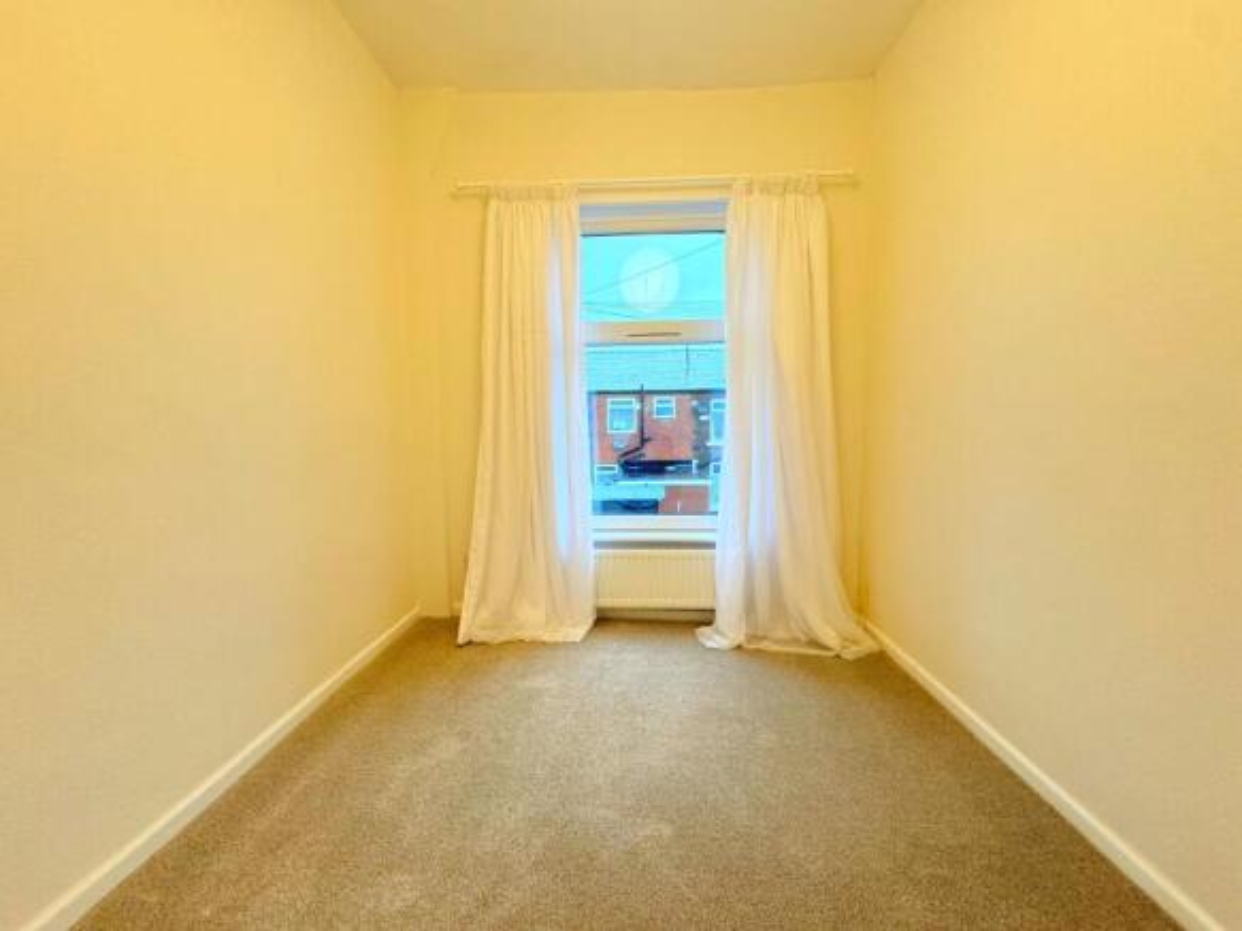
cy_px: 466
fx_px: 502
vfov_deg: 85.7
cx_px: 621
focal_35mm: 14
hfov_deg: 102.1
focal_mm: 2.22
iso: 250
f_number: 2.2
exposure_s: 1/100
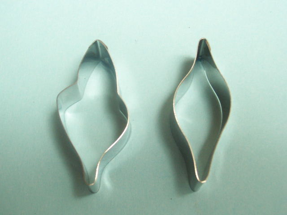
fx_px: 522
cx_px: 144
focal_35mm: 63
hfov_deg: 30.7
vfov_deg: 23.3
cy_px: 108
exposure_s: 1/45
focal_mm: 10.1
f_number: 3.4
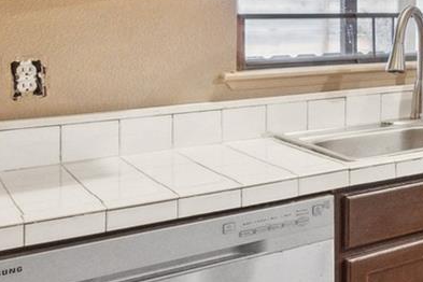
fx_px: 670
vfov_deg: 23.0
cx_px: 756
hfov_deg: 22.0
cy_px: 15
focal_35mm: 57
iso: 5000
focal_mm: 14
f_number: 6.3
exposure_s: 1/25
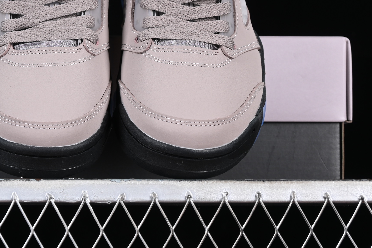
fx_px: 1250
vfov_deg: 11.3
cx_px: 108
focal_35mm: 121
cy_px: 58
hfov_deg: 16.9
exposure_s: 1/60
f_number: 6.3
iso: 160
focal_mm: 50
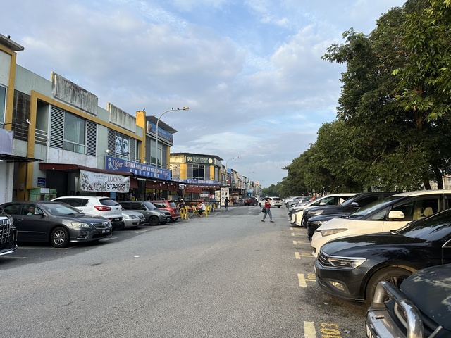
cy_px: 169
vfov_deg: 56.8
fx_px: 313
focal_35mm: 24
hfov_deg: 71.6
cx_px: 226
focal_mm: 6.86
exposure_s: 1/1212
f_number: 1.78
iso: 80
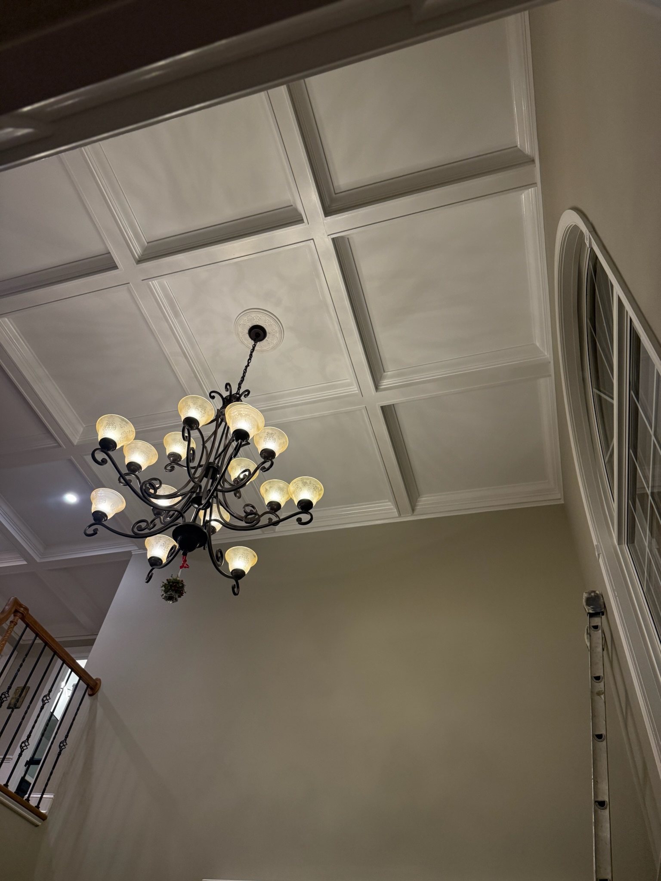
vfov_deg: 71.6
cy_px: 440
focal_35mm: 24
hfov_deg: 56.8
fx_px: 611
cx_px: 330
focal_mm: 6.76
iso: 200
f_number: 1.78
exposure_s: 1/120
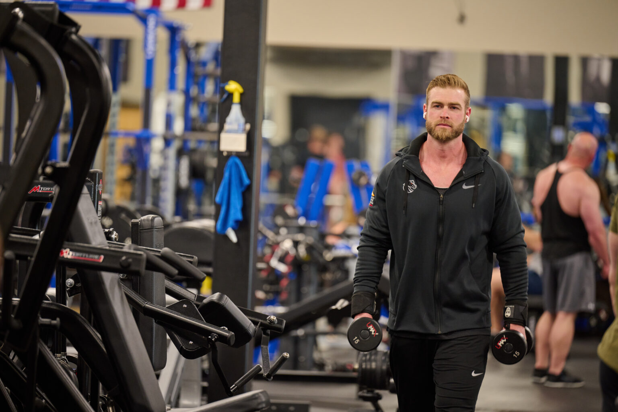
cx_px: 309
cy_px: 206
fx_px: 3433
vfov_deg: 6.9
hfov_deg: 10.3
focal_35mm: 200
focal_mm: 200
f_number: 2.8
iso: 1250
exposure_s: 1/80
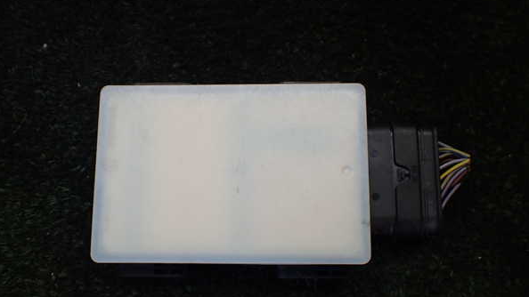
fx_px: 463
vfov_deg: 35.6
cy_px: 165
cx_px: 264
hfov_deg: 59.5
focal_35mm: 33
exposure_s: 1/160
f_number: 2.3
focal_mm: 5.4
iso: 100
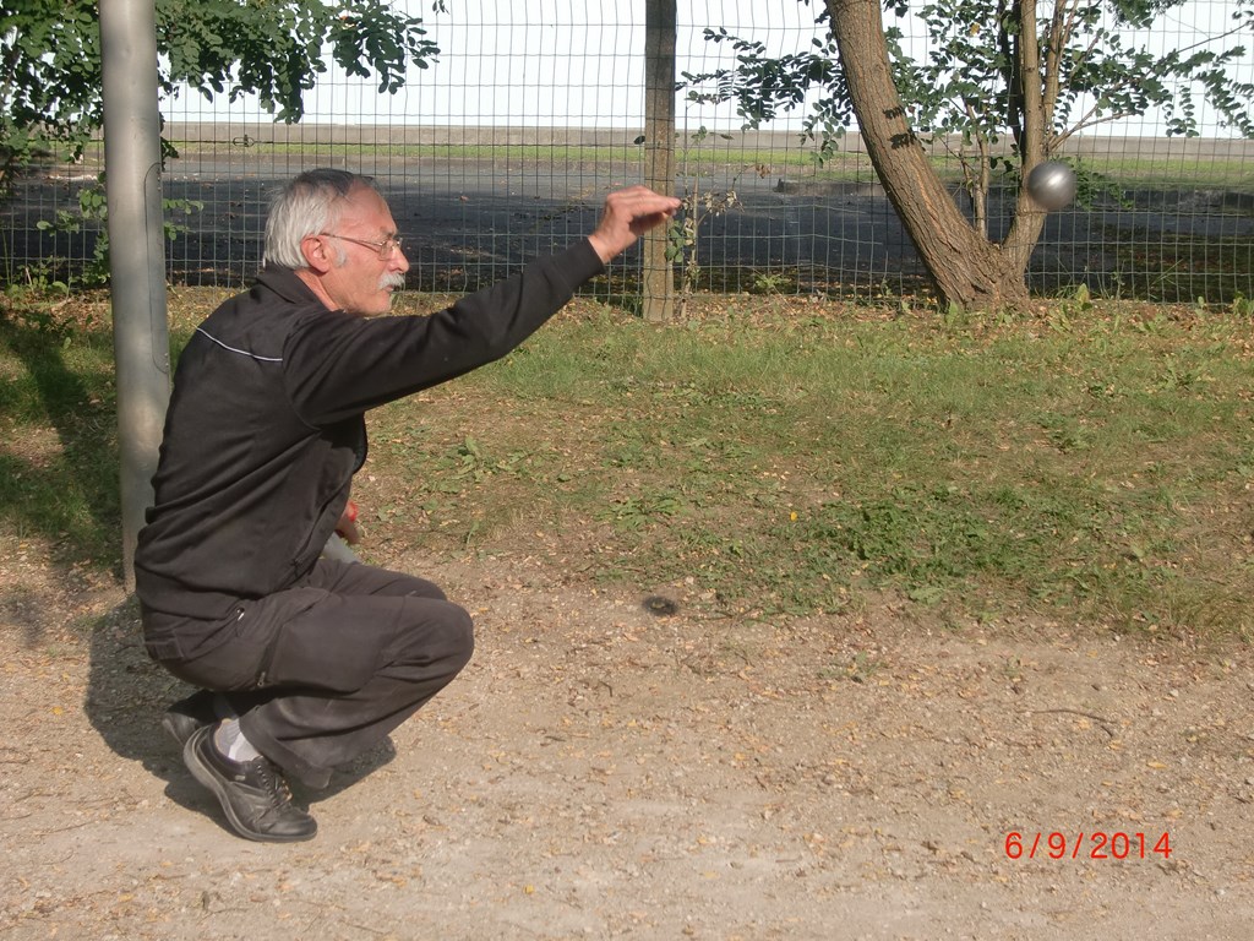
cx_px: 627
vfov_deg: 19.9
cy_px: 470
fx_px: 2681
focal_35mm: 74
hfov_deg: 26.3
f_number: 4.2
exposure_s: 1/400
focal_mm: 13.1
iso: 64
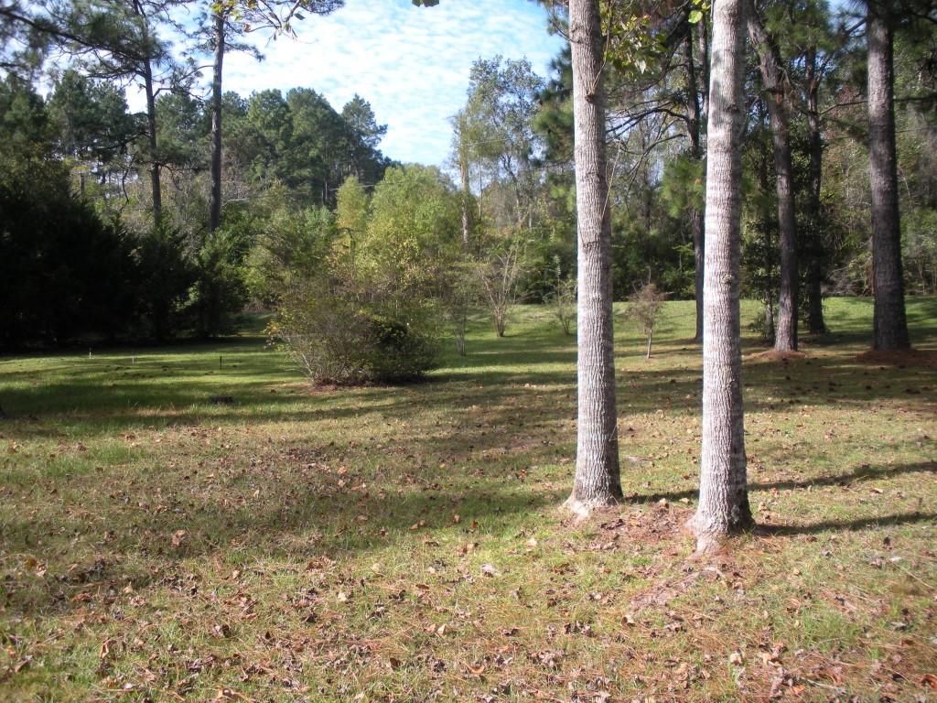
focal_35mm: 36
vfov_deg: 39.7
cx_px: 468
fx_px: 974
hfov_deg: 51.4
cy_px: 352
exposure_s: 1/238
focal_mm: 6.3
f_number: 3.5
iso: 64
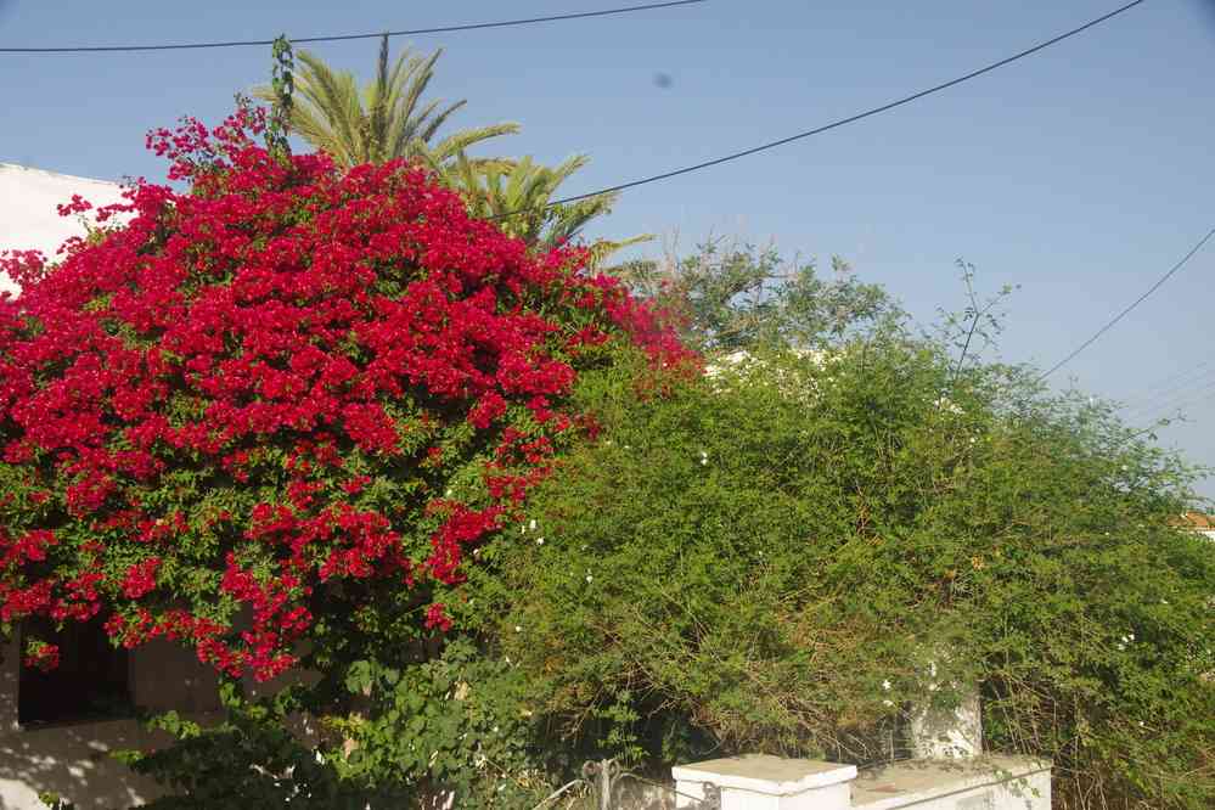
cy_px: 405
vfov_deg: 31.2
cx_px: 608
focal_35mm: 43
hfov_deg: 45.4
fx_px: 1451
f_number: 11
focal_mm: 29.4
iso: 200
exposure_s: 1/60
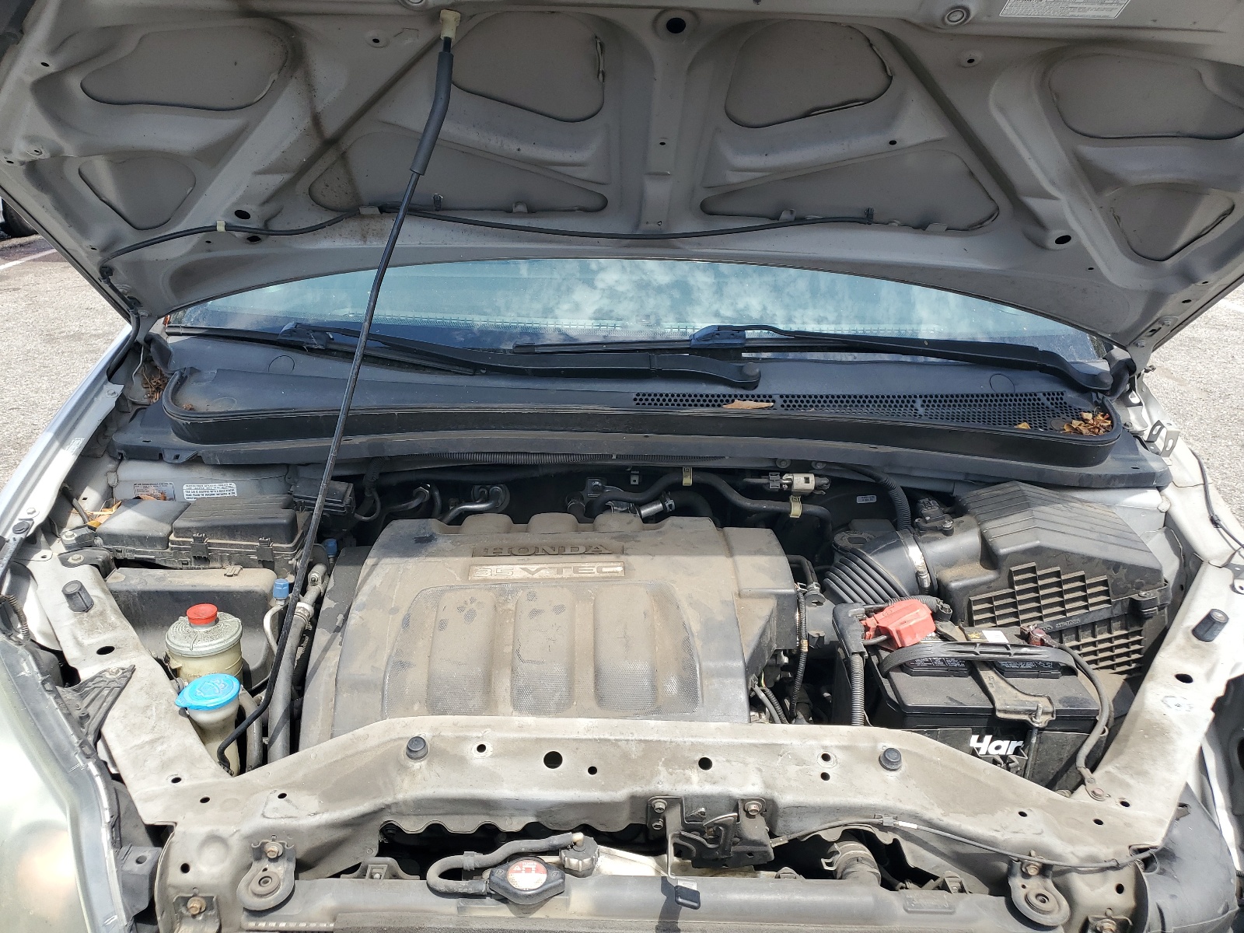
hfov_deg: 67.3
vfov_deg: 53.1
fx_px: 934
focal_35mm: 26
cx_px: 622
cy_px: 466
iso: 50
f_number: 1.5
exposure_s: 1/1111
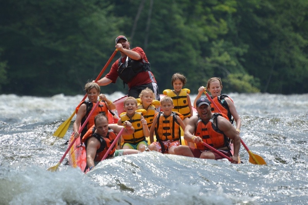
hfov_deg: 4.6
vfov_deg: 3.0
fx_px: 3847
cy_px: 102
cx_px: 154
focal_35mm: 450
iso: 400
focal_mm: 300
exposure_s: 1/640
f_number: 5.6
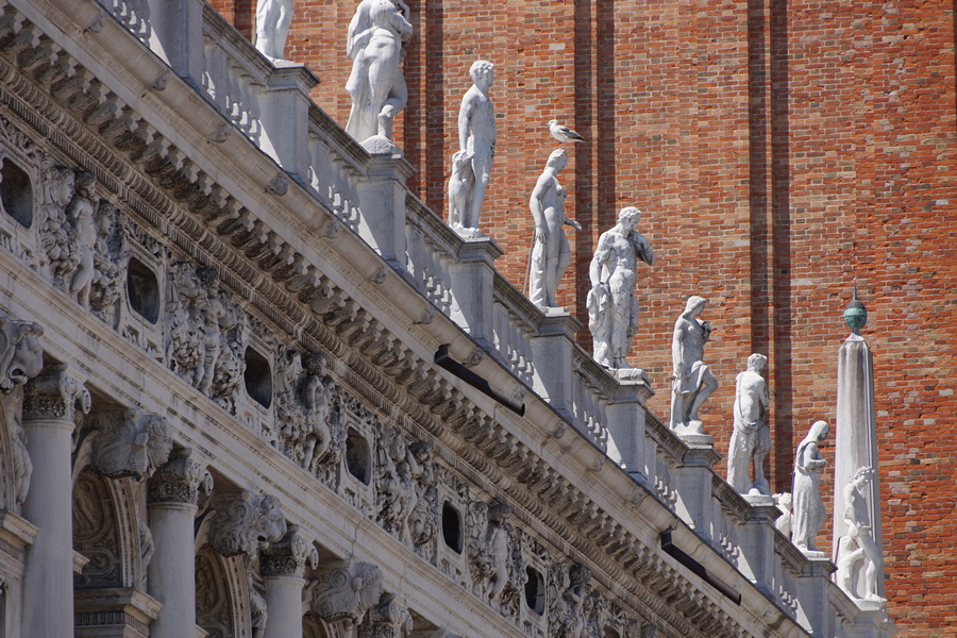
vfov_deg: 5.7
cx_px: 478
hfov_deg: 8.6
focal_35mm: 240
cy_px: 319
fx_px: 6380
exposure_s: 1/400
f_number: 8
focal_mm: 160
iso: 100
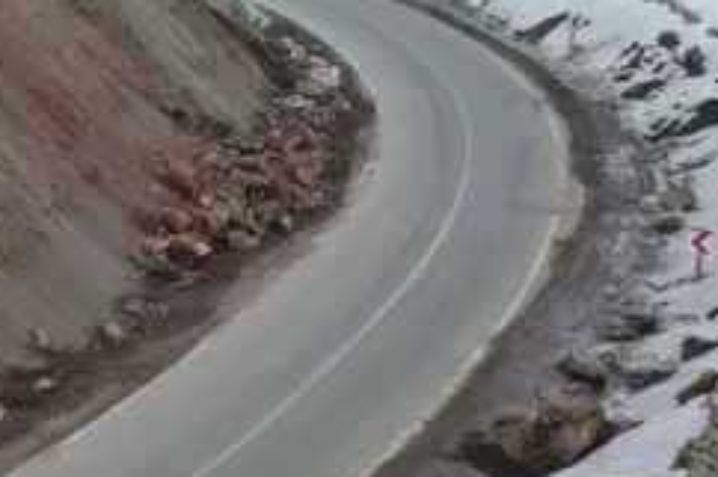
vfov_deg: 13.2
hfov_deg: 17.0
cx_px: -519
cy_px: 9
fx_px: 2033
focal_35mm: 102
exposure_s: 1/60
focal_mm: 10.26
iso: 100
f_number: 5.6
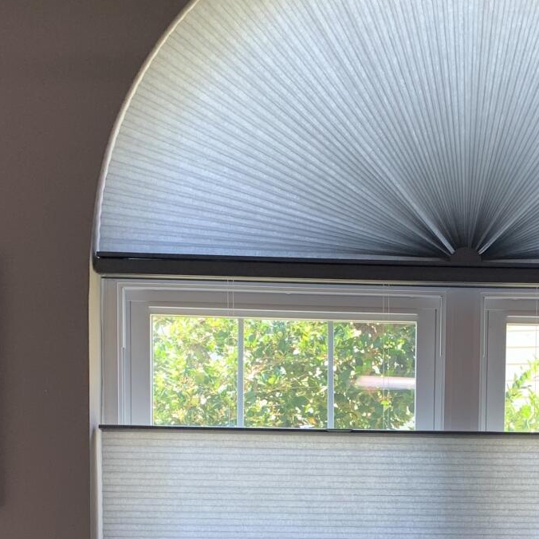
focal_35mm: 68
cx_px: 437
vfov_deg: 23.7
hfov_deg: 24.9
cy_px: 594
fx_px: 1198
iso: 50
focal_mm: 4.25
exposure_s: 1/60
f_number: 1.8
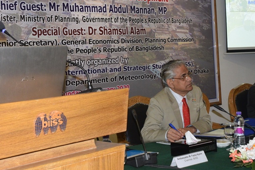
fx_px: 467
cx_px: 109
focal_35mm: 66
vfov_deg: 20.5
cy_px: 50
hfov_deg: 30.5
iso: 800
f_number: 8
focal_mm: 22
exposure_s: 1/60
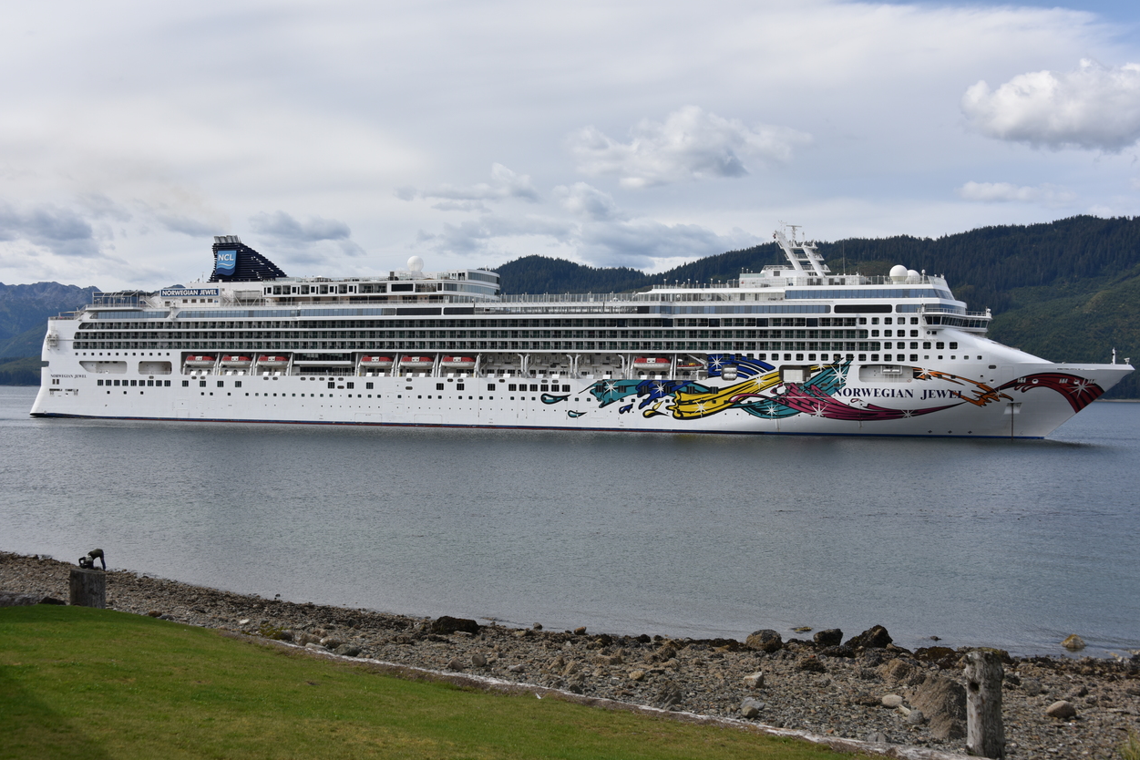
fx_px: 1362
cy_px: 375
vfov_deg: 31.2
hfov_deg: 45.4
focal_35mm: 43
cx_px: 567
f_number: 9
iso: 100
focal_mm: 42
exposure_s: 1/320
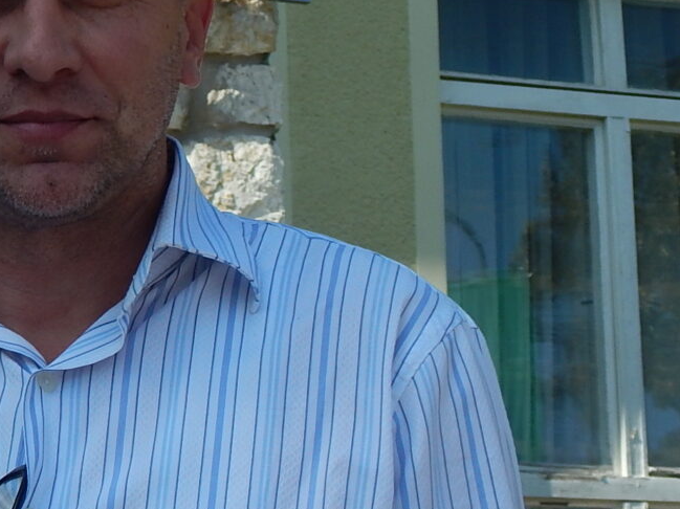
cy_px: 307
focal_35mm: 185
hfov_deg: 10.6
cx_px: 27
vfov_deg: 8.0
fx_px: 3632
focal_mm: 13.5
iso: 125
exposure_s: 1/800
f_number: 4.2
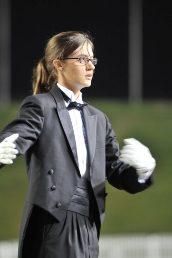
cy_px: 139
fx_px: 2375
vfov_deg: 6.2
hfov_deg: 4.1
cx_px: 85
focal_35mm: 331
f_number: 2.8
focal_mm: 200
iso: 800
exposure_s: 1/40
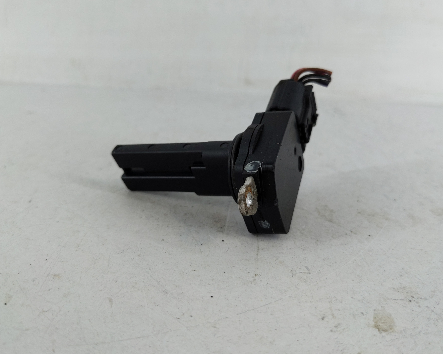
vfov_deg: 51.5
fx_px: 367
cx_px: 233
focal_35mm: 28
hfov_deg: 62.2
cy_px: 167
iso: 63
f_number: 1.73
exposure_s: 1/124
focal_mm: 4.38
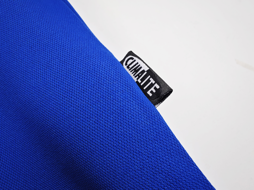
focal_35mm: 23
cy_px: 95
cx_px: 127
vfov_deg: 58.9
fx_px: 169
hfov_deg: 73.9
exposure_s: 1/60
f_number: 2.2
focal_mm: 2.59
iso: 70
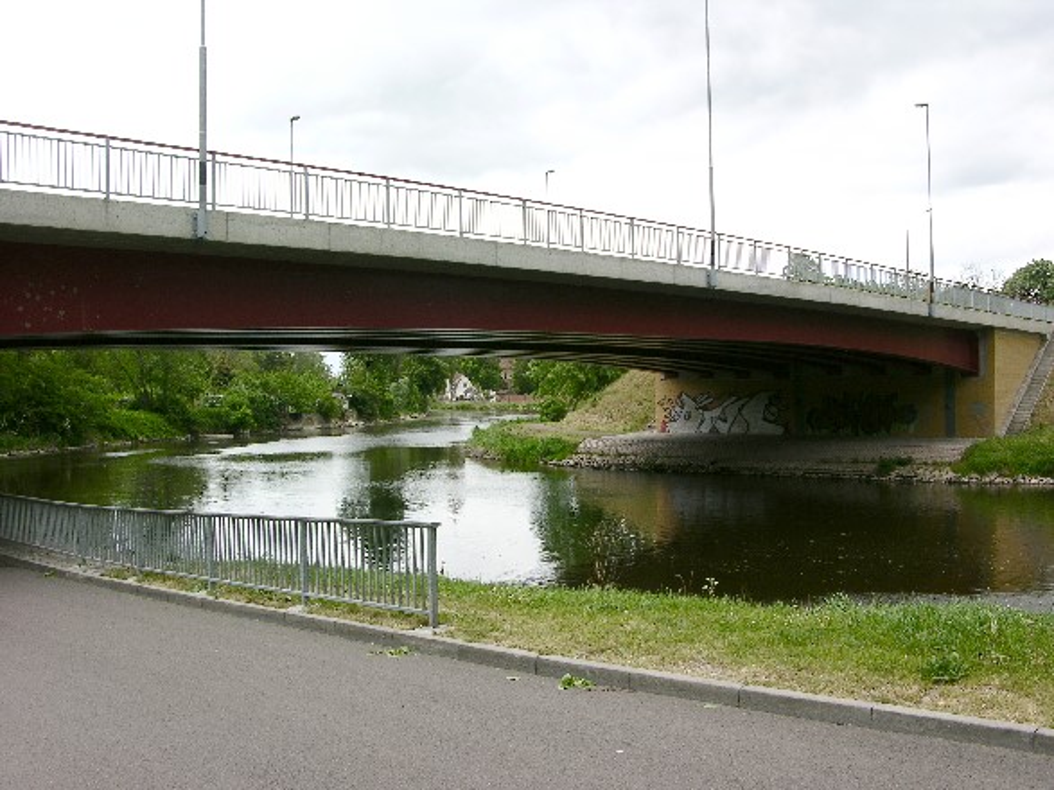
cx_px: 527
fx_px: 1065
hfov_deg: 52.6
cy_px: 395
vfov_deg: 40.7
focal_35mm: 35
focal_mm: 8.9
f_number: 5.6
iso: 50
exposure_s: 1/102
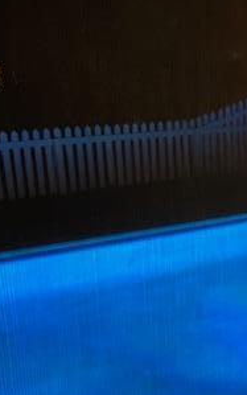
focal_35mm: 59
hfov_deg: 21.6
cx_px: 217
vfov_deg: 34.0
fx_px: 635
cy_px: 283
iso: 640
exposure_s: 1/8
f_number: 1.8
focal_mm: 4.25
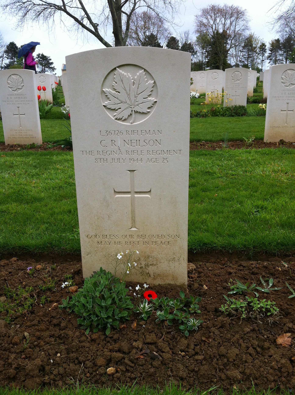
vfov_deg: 52.7
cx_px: 148
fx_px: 399
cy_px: 198
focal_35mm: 35
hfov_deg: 40.6
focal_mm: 3.85
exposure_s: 1/603
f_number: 2.8
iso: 80
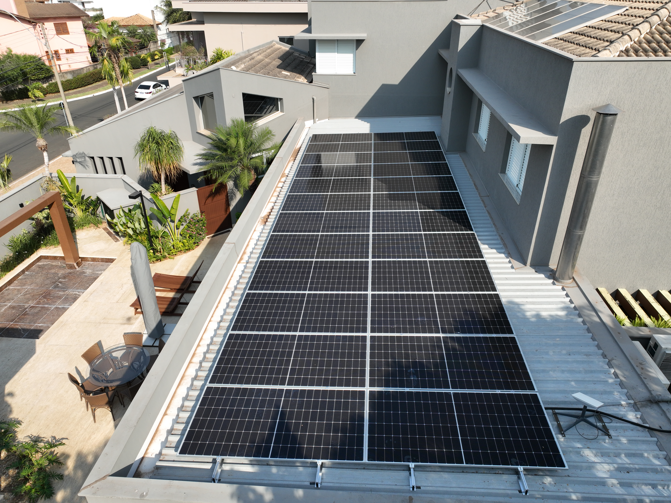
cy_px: 252
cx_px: 336
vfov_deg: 56.8
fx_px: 465
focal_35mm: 24
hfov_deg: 71.6
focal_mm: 12.29
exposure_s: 1/1250
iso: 110
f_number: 2.8
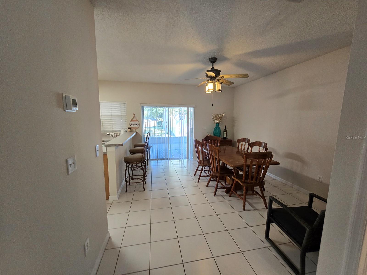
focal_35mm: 13
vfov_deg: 89.9
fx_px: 138
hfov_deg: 106.2
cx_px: 184
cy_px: 138
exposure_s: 1/60
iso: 160
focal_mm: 2.2
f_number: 2.2
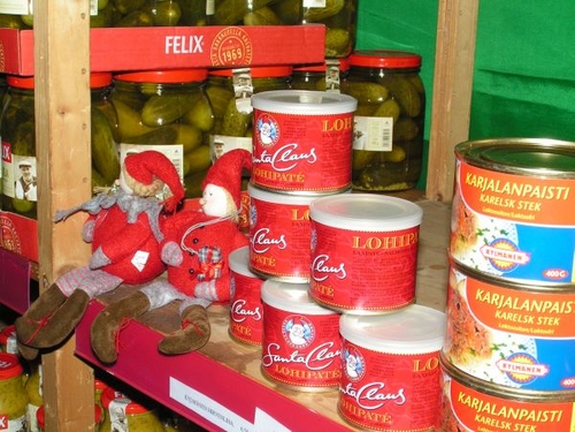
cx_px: 288
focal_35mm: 59
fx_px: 980
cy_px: 216
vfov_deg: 24.8
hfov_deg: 32.7
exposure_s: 1/60
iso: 100
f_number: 5.6
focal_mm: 9.9
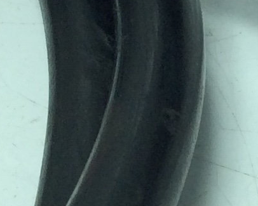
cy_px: 118
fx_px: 1520
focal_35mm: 199
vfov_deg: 7.8
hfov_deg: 9.7
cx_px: 236
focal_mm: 3.3
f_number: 2.4
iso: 32
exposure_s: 1/450
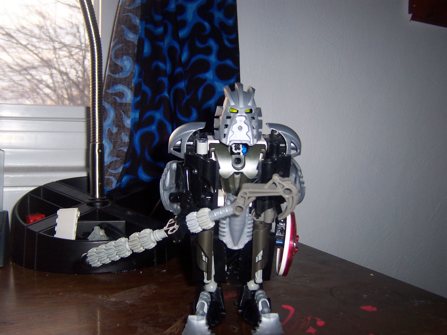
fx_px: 465
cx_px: 224
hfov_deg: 51.4
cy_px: 168
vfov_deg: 39.7
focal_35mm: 36
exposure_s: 1/60
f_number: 2.8
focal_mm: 5.6
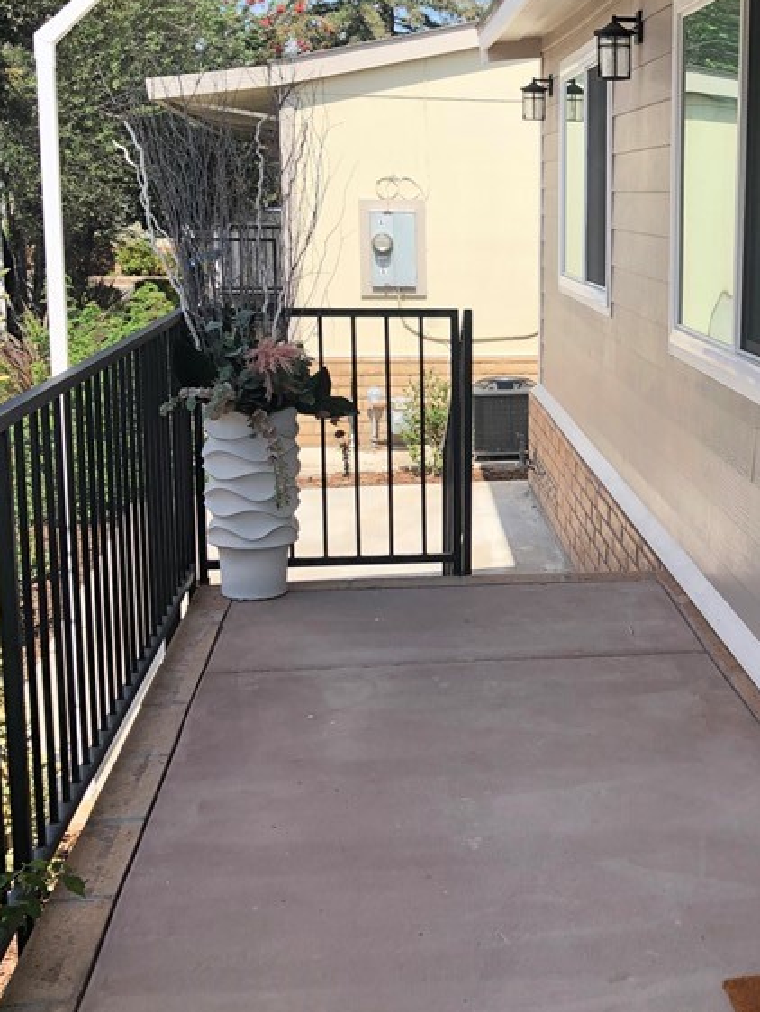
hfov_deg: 27.6
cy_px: 448
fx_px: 1492
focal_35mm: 51
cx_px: 677
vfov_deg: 37.4
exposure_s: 1/665
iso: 20
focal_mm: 3.99
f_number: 1.8
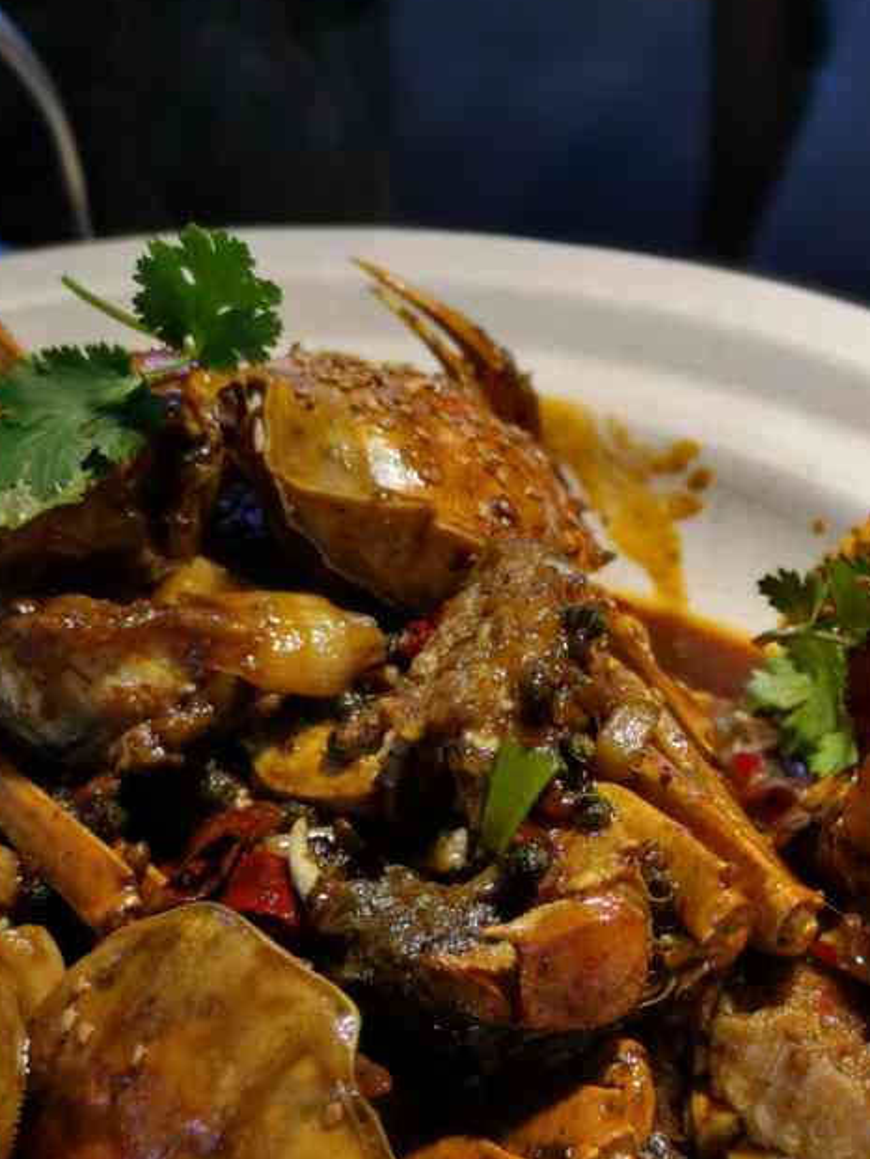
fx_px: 2712
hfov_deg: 18.2
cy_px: 692
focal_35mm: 81
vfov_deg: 24.1
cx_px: 535
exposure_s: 1/435
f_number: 4
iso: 80
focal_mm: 5.58
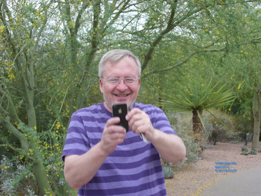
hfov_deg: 23.6
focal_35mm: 83
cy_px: 98
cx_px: 130
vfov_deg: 17.8
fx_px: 626
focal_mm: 13.8
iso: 50
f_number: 3.3
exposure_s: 1/49
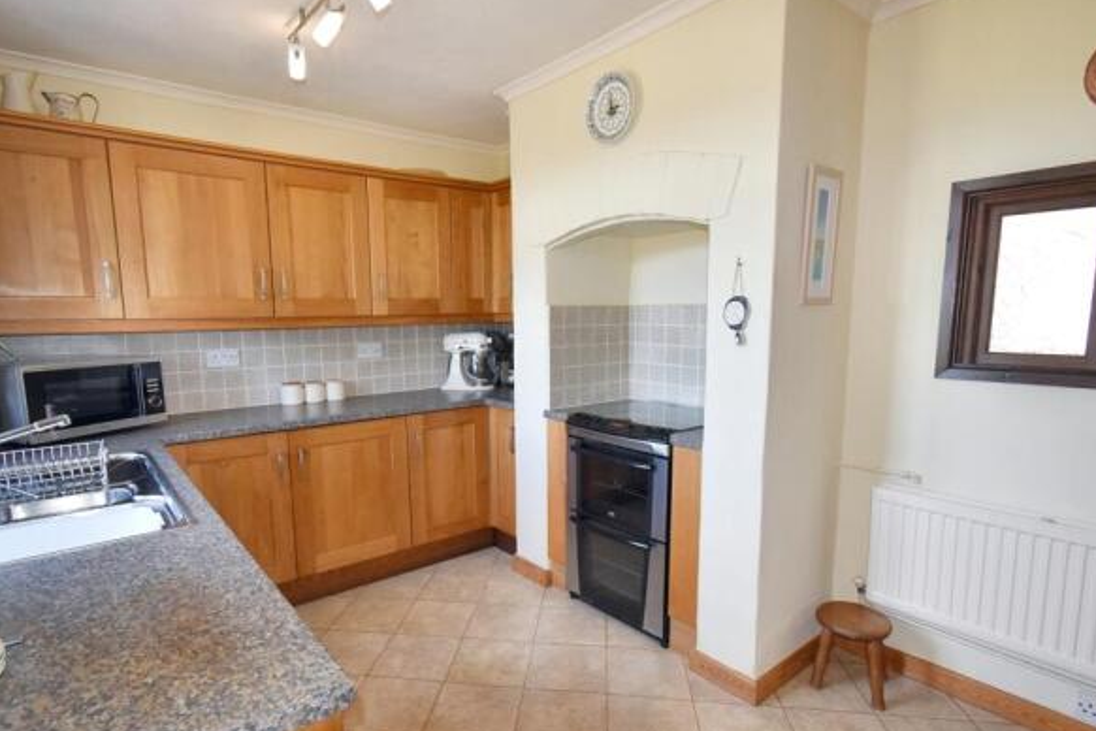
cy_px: 398
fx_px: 565
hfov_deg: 88.2
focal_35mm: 19
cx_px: 523
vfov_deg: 65.6
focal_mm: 11
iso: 800
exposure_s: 1/125
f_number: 5.6
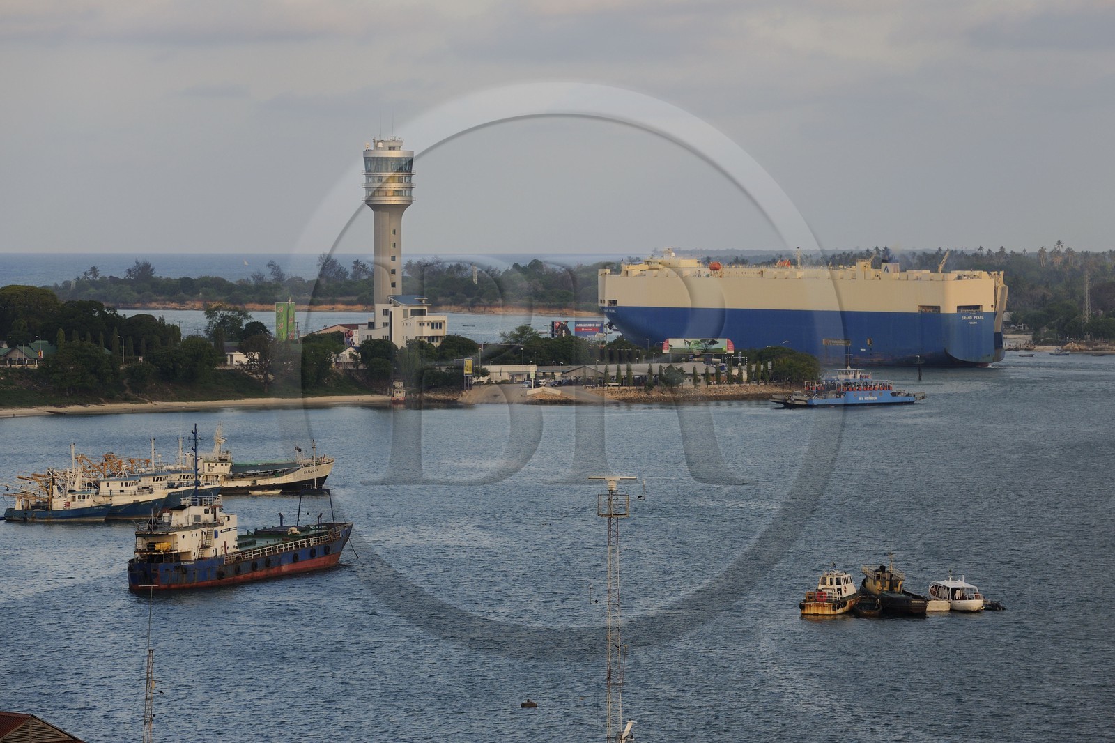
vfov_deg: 9.1
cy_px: 372
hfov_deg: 13.7
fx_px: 4645
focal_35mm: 150
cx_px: 558
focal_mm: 150
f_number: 5.6
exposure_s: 1/320
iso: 400
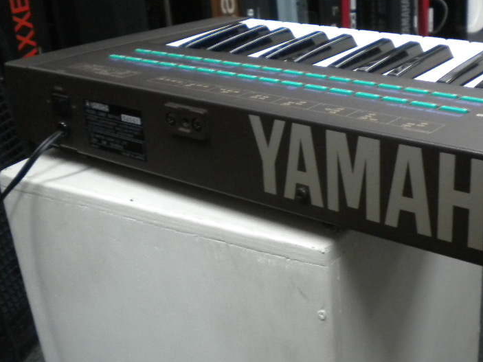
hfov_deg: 36.8
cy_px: 166
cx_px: 346
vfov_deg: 28.5
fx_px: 711
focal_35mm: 51
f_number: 3.1
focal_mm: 6.3
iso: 400
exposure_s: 1/31.4
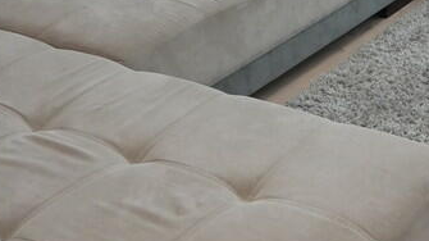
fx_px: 910
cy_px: -48
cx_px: 391
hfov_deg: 25.7
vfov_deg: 14.6
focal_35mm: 80
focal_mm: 12
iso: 1000
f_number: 3.5
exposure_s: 1/60
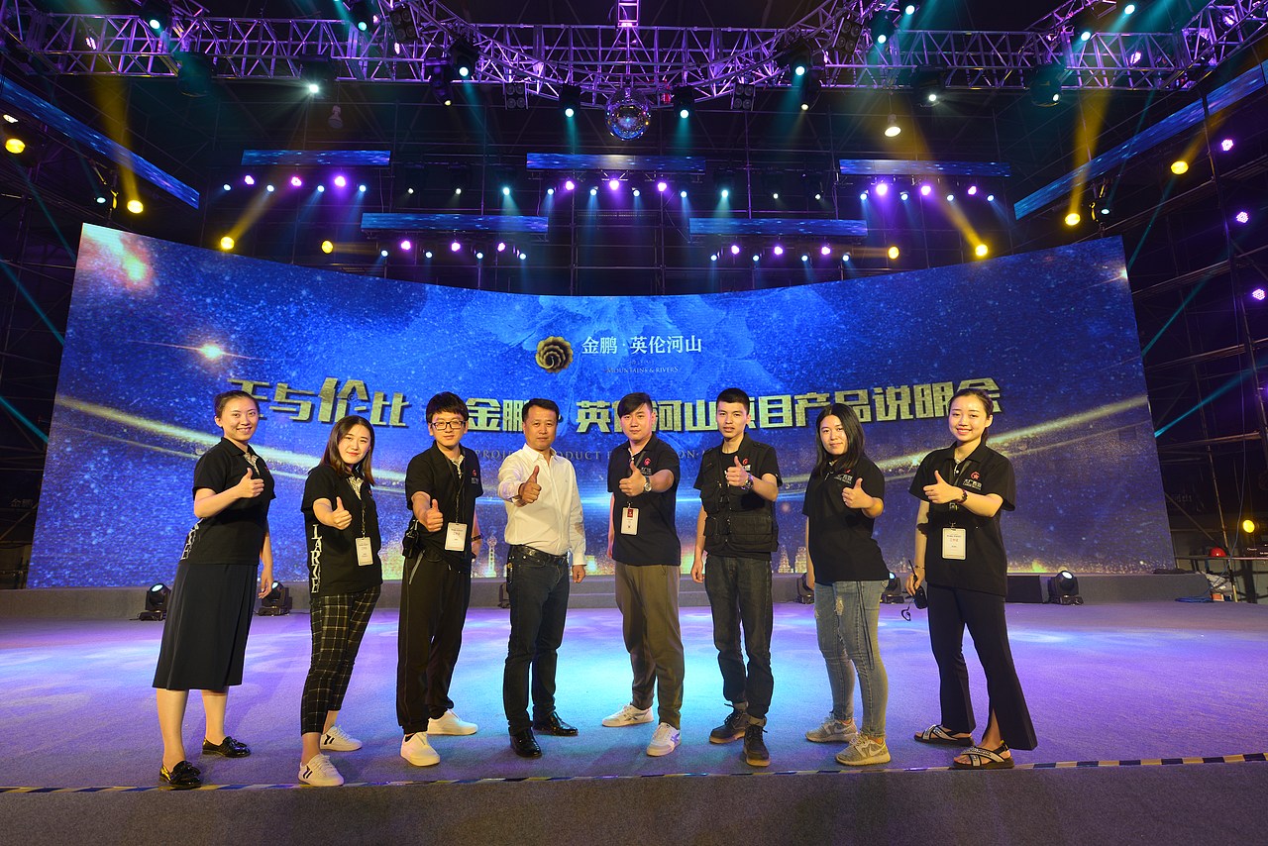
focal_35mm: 19
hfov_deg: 86.9
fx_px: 669
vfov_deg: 64.6
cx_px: 634
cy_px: 423
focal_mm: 19
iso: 320
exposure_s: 1/160
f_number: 4
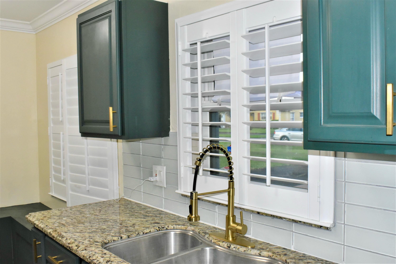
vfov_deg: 40.0
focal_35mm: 33
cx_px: 198
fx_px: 363
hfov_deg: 57.2
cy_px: 132
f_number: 14
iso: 1600
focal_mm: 22
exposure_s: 1/60
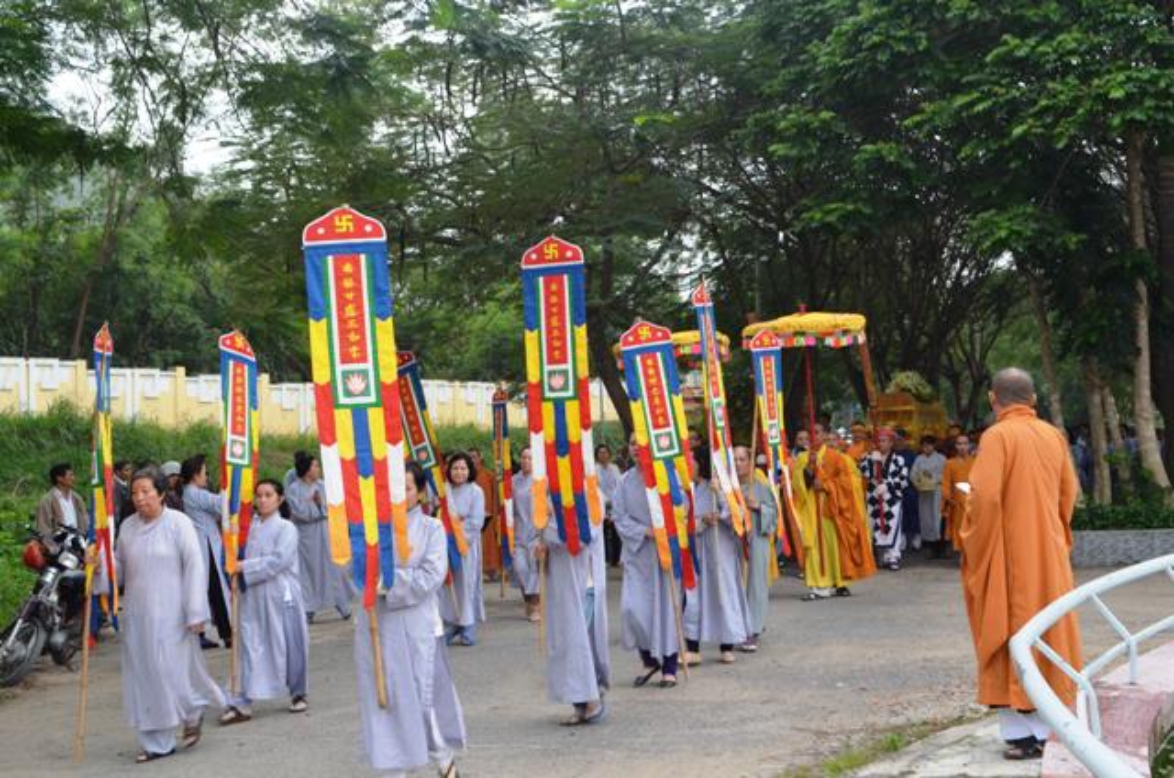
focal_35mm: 48
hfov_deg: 41.2
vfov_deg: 28.0
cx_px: 587
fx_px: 1562
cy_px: 389
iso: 250
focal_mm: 32
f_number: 9.5
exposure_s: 1/60
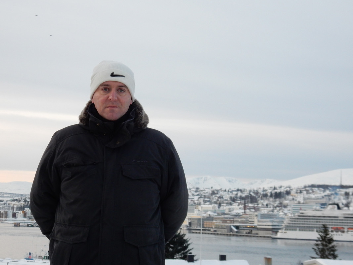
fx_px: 857
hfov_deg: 23.3
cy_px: 132
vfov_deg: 17.6
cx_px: 176
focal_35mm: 84
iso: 400
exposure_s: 1/200
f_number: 5
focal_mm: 14.9
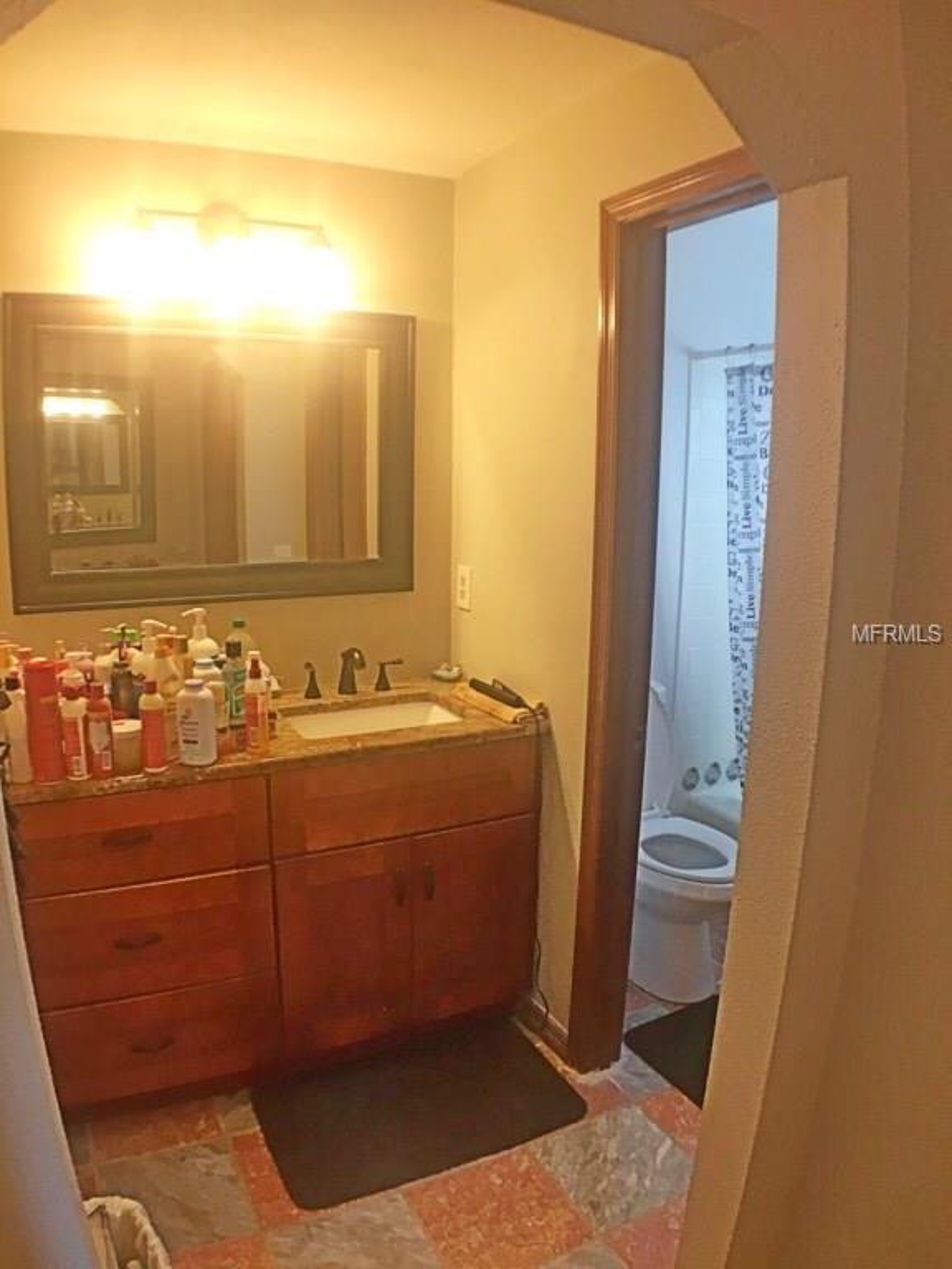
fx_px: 1063
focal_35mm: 29
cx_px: 476
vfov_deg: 61.7
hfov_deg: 48.2
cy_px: 634
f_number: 2.2
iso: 64
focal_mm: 4.15
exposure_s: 1/30
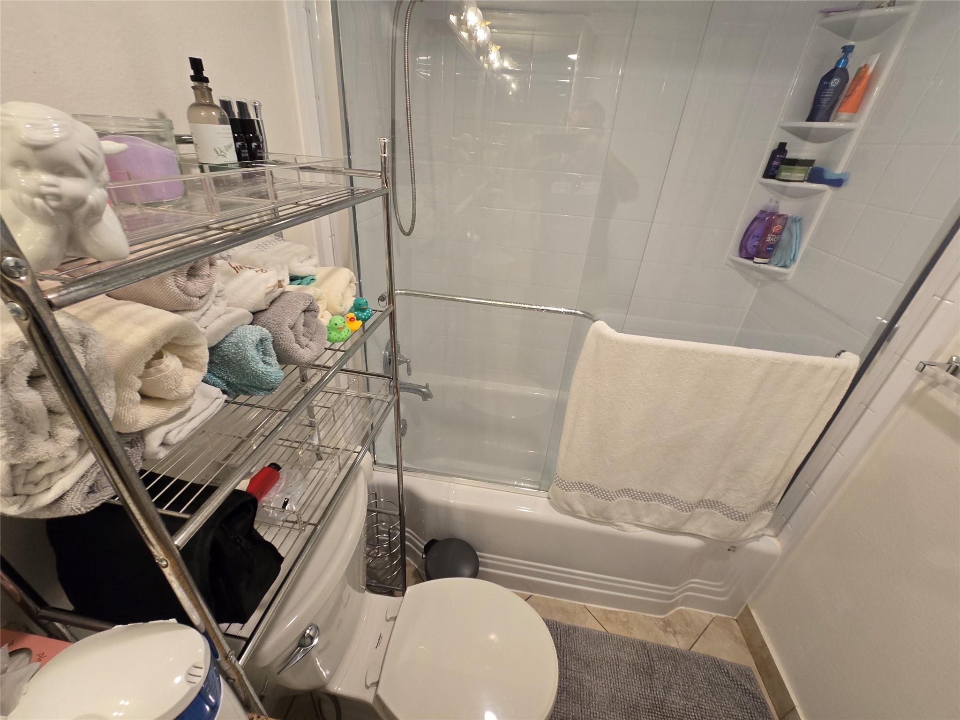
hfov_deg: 106.2
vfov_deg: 89.9
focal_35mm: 13
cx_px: 480
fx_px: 361
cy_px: 360
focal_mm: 2.2
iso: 125
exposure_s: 1/60
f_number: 2.2
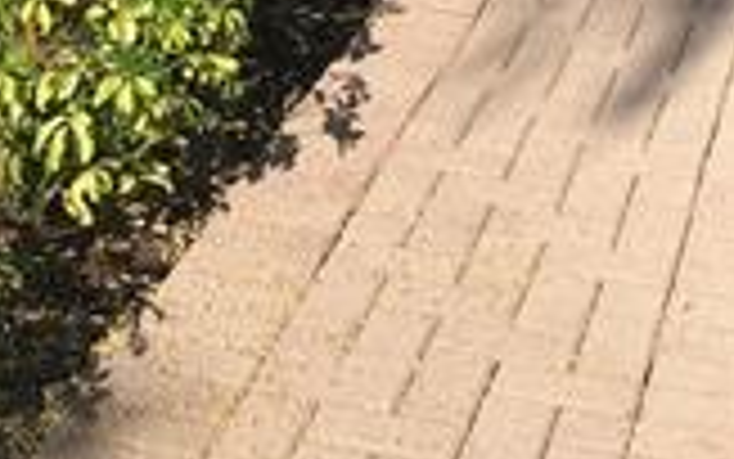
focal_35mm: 121
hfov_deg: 17.2
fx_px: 2421
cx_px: 257
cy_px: -580
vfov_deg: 9.8
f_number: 2.2
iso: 25
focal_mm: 4.15
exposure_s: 1/1326
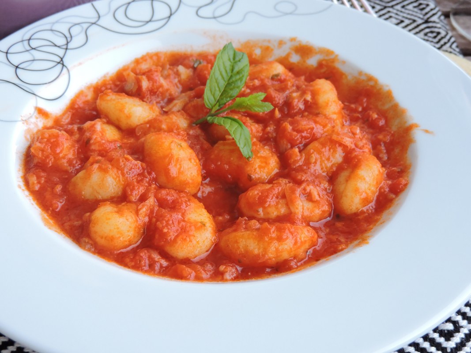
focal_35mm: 47
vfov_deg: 30.9
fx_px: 639
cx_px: 236
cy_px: 176
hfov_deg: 40.4
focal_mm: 8.4
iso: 400
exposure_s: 1/30
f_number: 3.5
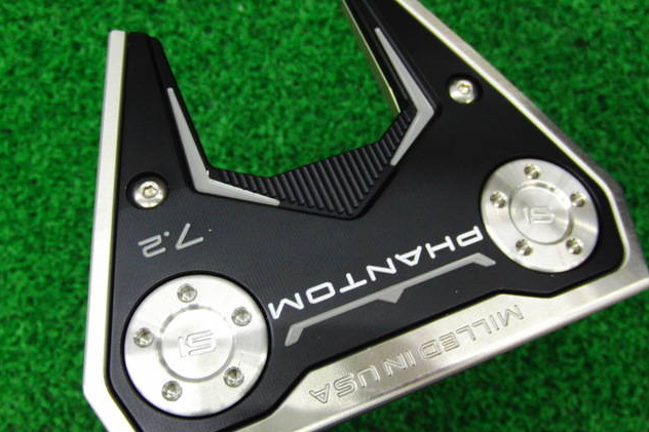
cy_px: 230
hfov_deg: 49.6
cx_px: 326
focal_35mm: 39
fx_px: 703
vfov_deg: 34.2
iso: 400
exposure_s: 1/50
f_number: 3.6
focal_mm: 6.42
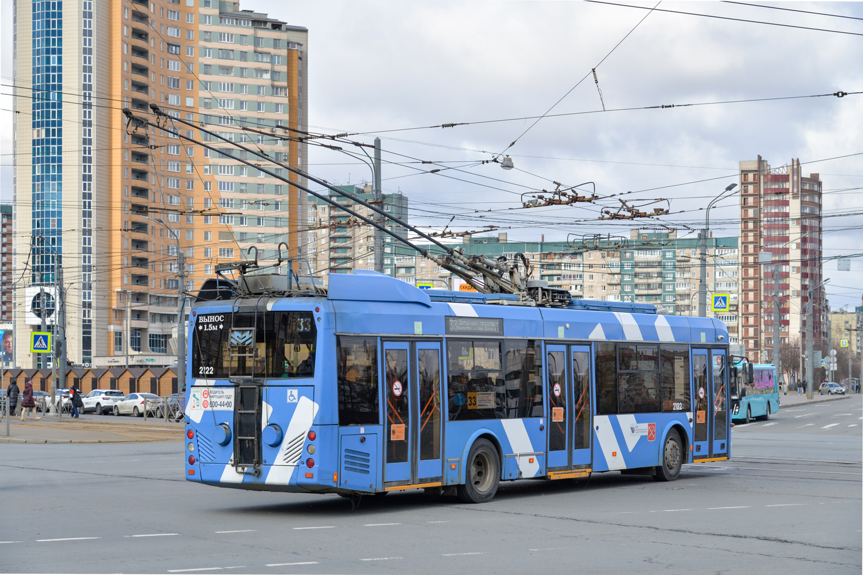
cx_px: 432
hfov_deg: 30.5
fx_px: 1582
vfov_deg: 20.6
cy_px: 288
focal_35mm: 66
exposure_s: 1/500
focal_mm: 66
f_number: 7.1
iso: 250
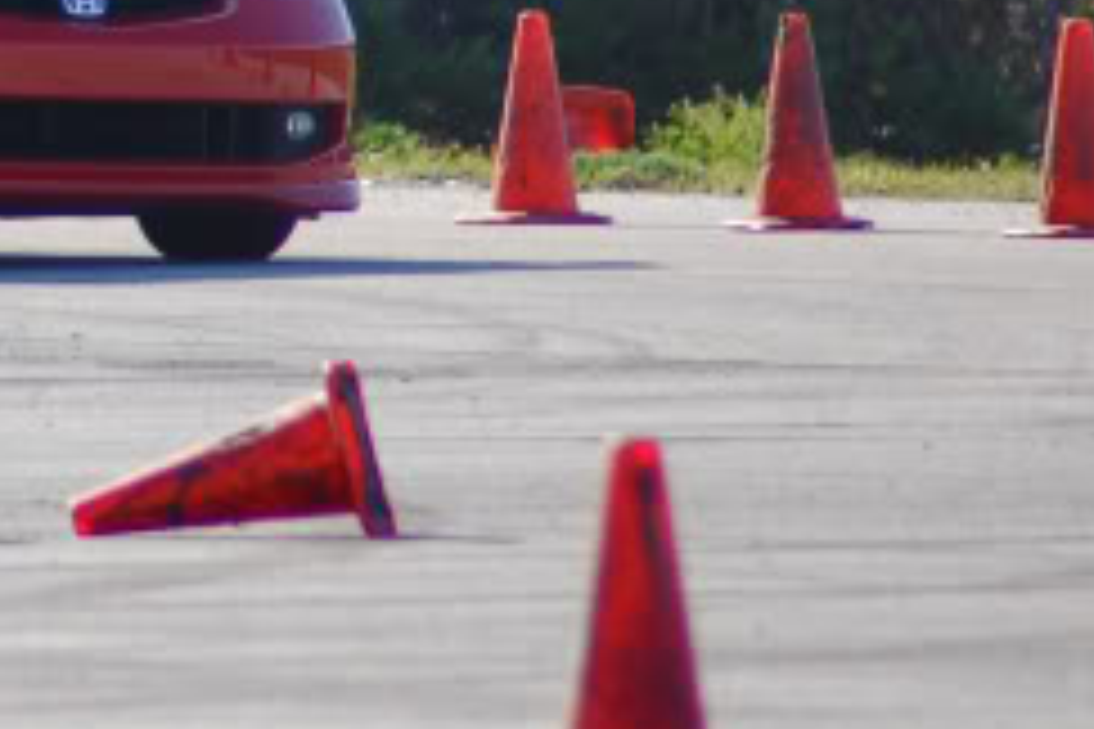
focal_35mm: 1391
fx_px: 42268
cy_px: -243
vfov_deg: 1.0
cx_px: -374
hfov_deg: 1.5
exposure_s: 1/1000
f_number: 5.6
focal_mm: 300
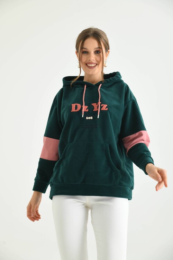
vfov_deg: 28.8
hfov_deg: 19.5
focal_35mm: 70
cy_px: 130
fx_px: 505
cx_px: 86
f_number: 5.6
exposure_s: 1/125
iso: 160
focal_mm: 70
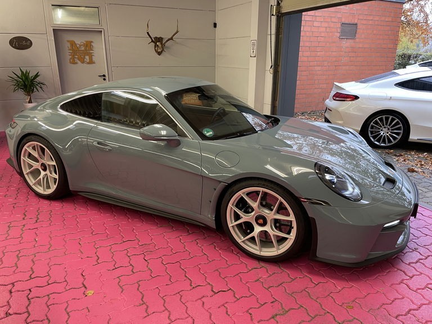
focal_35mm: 26
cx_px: 216
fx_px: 324
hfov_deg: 67.3
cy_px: 162
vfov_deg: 53.1
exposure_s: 1/50
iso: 100
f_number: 1.6
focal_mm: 4.2
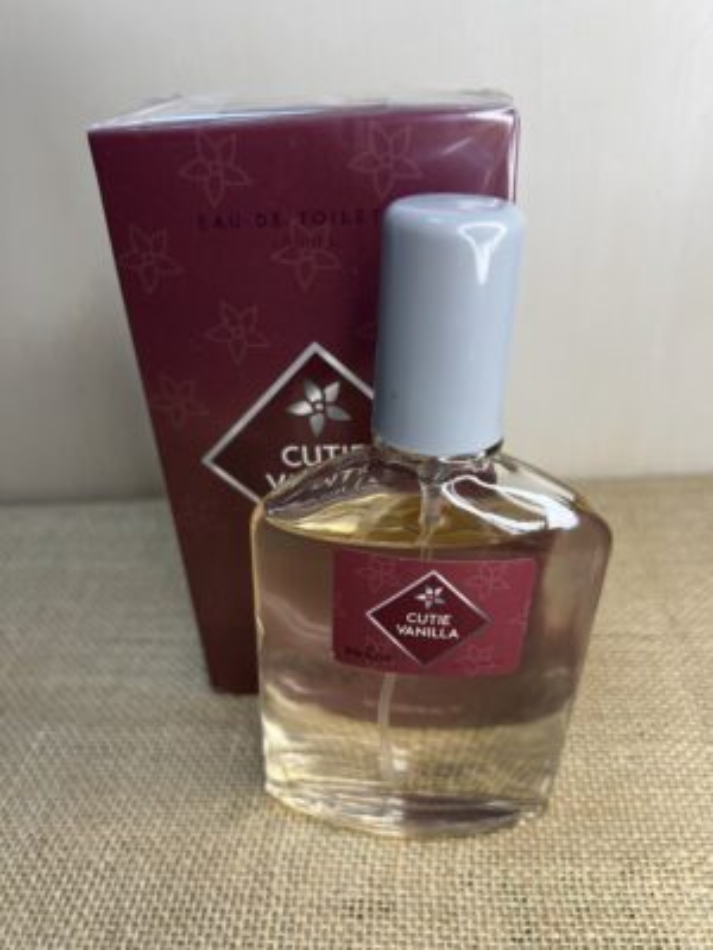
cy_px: 475
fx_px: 714
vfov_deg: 67.3
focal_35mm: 26
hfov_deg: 53.1
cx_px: 356
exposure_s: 1/100
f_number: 1.5
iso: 50
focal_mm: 5.7
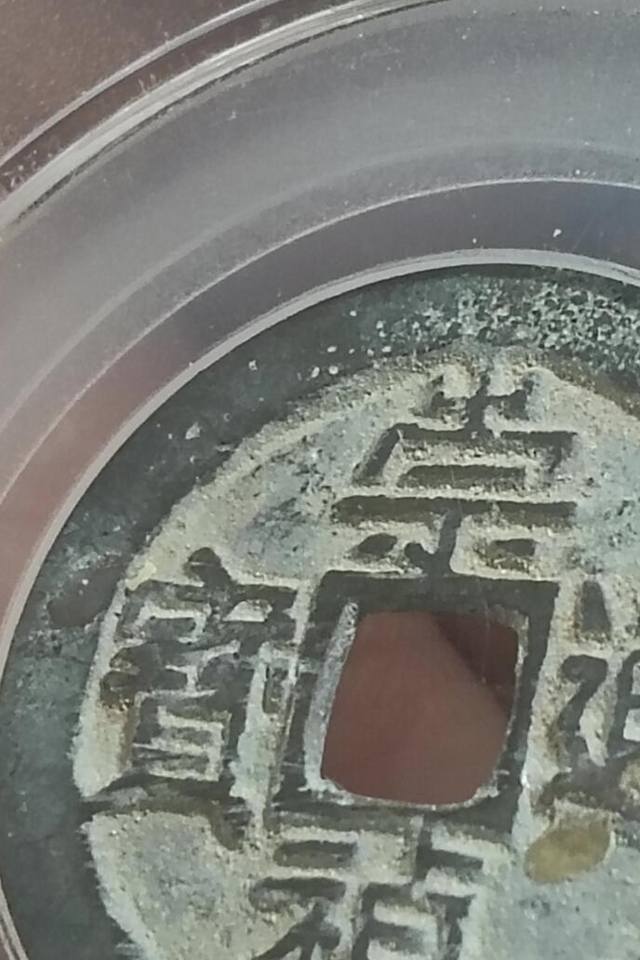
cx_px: 444
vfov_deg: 13.8
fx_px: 3973
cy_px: 475
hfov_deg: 9.2
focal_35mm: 149
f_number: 1.8
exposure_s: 1/33.3
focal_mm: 3.98
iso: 250
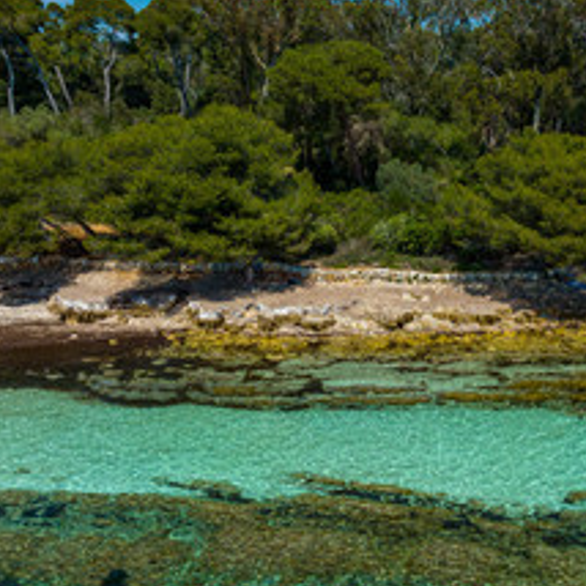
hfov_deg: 44.2
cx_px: 397
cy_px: 329
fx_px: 709
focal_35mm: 37
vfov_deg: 44.8
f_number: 7.1
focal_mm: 12.3
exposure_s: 1/1000
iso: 200
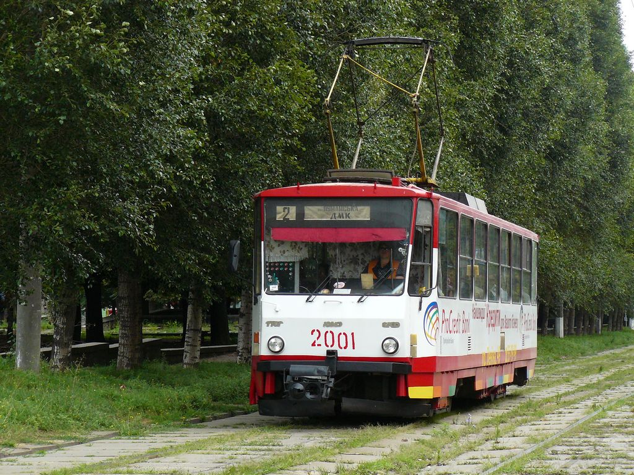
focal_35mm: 127
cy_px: 238
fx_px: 2326
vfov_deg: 11.7
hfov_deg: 15.5
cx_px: 317
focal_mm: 21.2
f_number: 3.6
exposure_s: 1/250
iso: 200
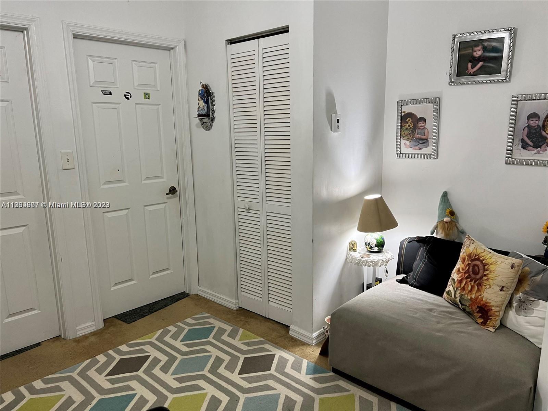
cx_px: 274
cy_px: 206
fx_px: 412
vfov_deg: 53.1
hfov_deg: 67.3
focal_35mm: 26
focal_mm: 5.7
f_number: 1.5
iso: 160
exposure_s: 1/60
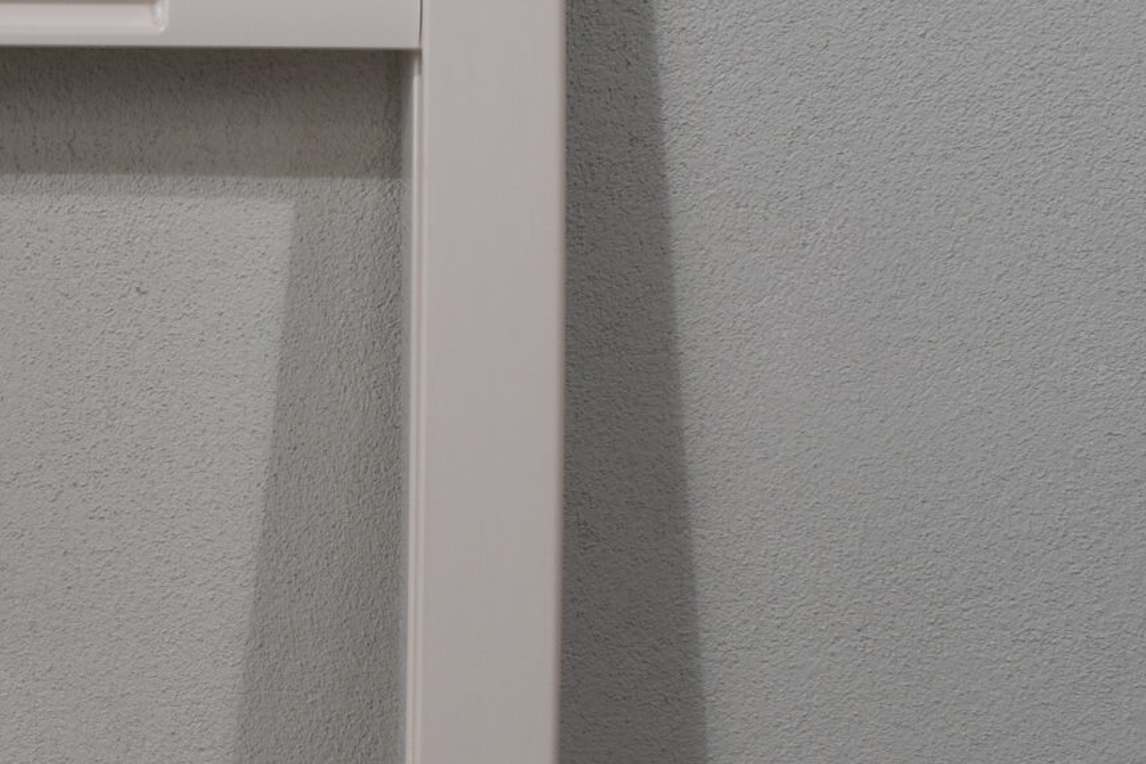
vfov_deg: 14.5
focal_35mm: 93
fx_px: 2975
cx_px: 74
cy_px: 613
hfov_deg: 21.2
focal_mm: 21
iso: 200
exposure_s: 1/160
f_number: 5.6
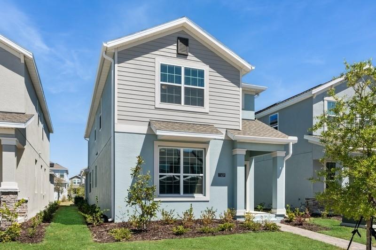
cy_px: 125
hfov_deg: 62.0
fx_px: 313
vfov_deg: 43.5
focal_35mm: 30
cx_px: 188
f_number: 11
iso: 100
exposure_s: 1/200
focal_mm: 20
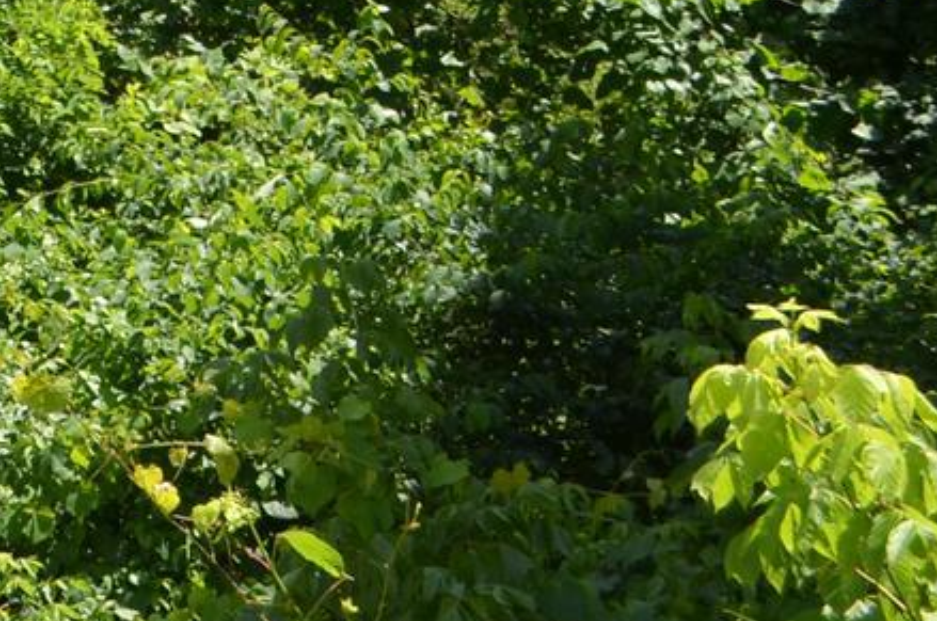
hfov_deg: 11.5
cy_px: -595
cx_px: -1163
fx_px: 4001
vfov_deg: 8.4
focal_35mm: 154
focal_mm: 22
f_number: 7.1
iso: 100
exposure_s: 1/200
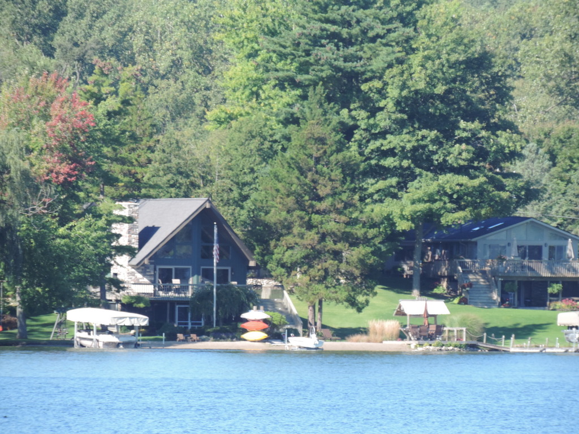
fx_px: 8363
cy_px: 217
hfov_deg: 4.0
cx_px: 290
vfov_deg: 3.0
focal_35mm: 500
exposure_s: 1/250
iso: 140
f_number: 4.9
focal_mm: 89.1
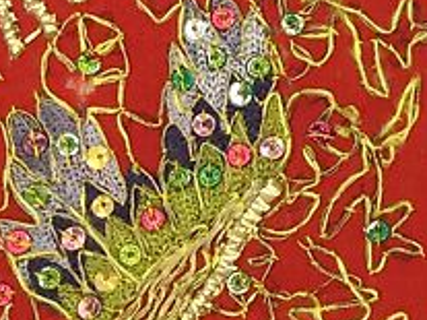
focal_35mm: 180
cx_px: 949
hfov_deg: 9.9
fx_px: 2219
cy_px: -161
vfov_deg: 8.1
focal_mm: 3.3
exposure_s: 1/40
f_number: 2.4
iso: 25
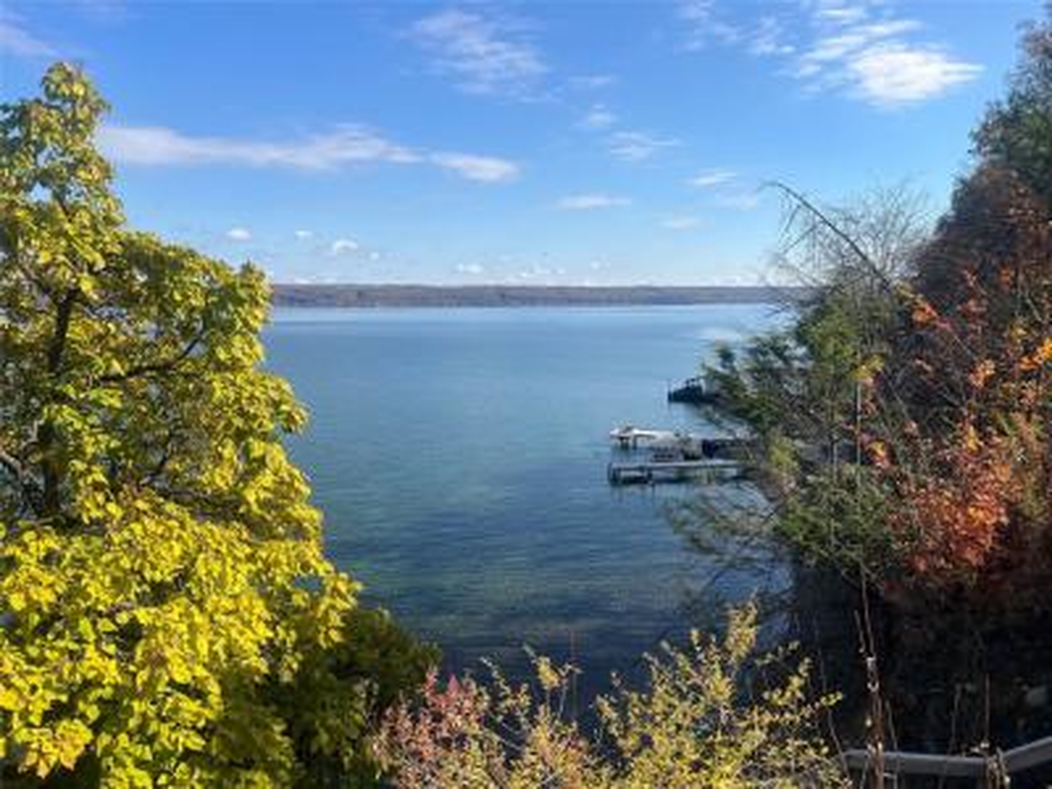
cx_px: 526
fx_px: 790
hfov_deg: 67.3
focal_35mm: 26
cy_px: 394
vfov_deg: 53.1
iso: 50
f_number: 1.5
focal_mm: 5.7
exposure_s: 1/3704
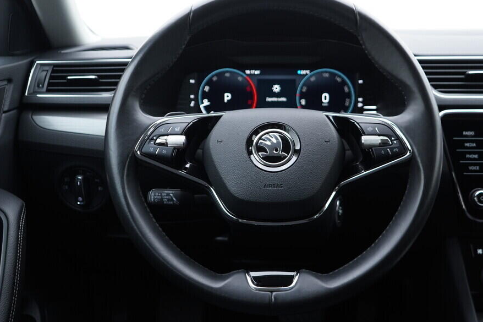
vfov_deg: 31.9
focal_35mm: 42
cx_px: 277
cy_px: 151
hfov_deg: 46.3
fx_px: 563
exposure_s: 1/40
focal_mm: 24
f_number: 2.8
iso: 250
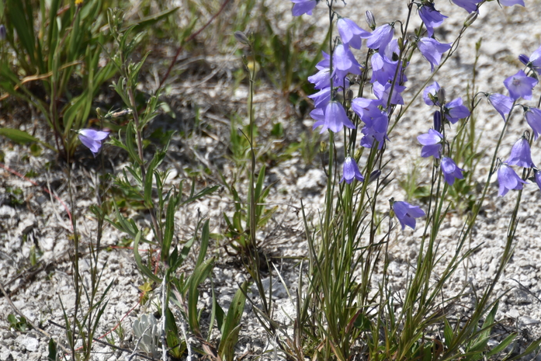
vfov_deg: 2.5
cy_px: 127
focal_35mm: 551
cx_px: 380
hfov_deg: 3.7
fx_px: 8281
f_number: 5.6
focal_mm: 300
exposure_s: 1/640
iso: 100
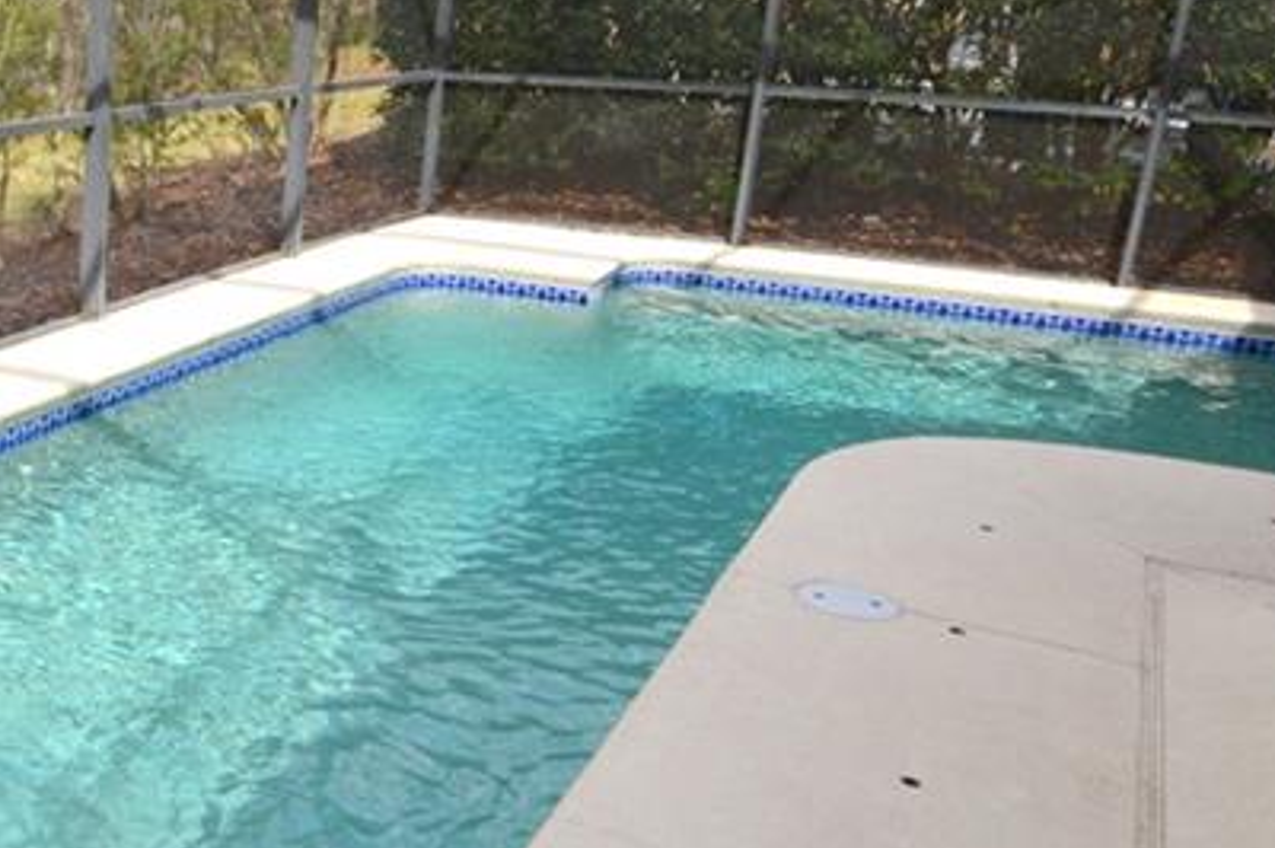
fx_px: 1496
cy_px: 456
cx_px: -3
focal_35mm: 42
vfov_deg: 31.6
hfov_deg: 40.4
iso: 200
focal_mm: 11
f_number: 8
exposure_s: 1/250
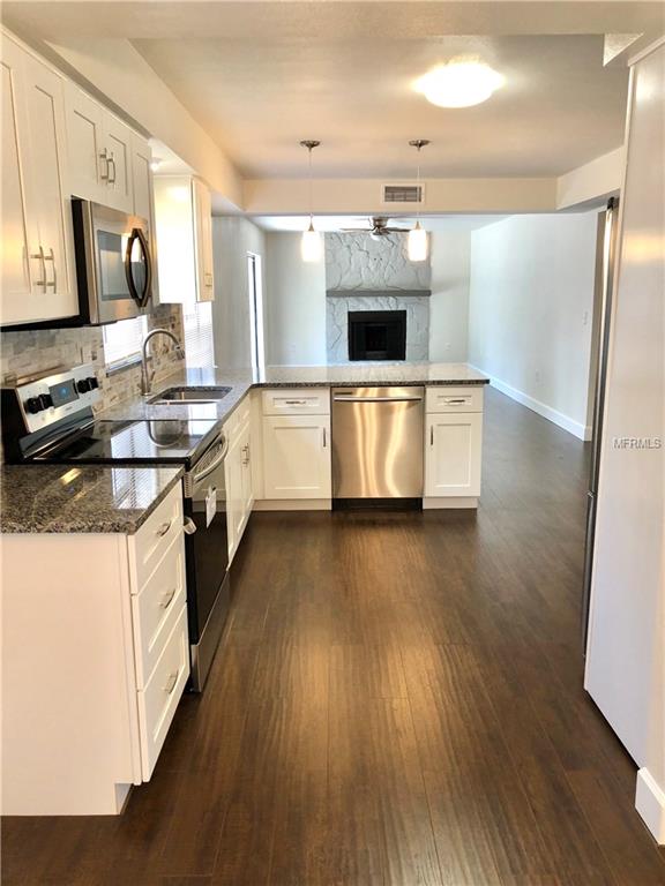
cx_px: 332
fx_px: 717
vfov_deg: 63.4
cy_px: 443
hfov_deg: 49.7
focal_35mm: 28
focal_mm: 3.99
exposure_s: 1/24
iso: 40
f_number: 1.8
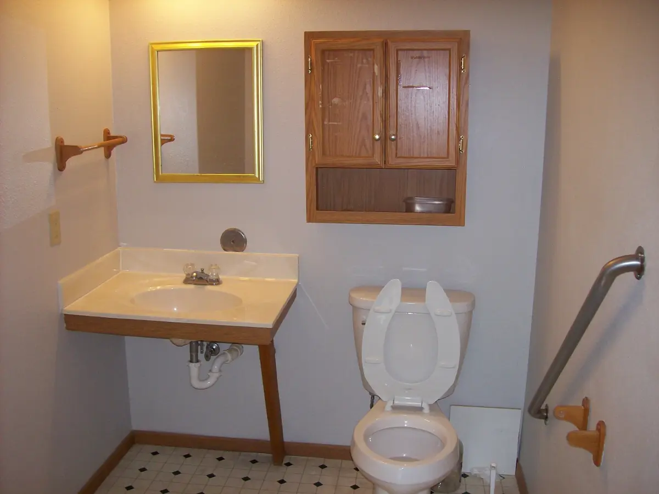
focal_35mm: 36
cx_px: 330
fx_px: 685
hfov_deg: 51.4
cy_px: 247
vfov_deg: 39.6
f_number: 2.7
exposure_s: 1/64
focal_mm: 6
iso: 80
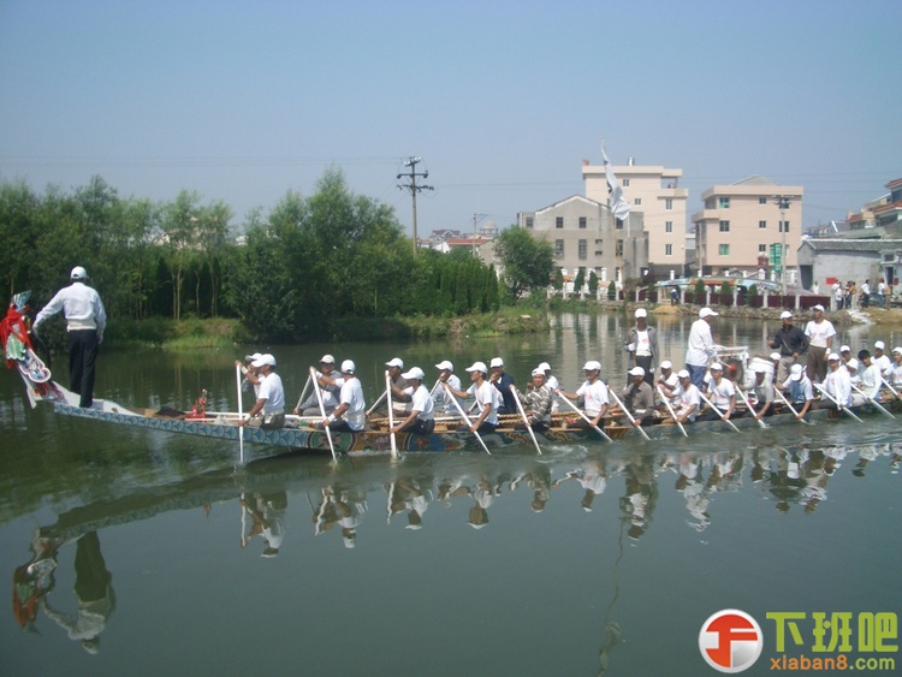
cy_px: 338
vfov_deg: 40.7
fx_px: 912
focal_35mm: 35
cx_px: 451
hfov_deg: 52.6
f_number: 4.3
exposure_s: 1/500
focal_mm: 5.8
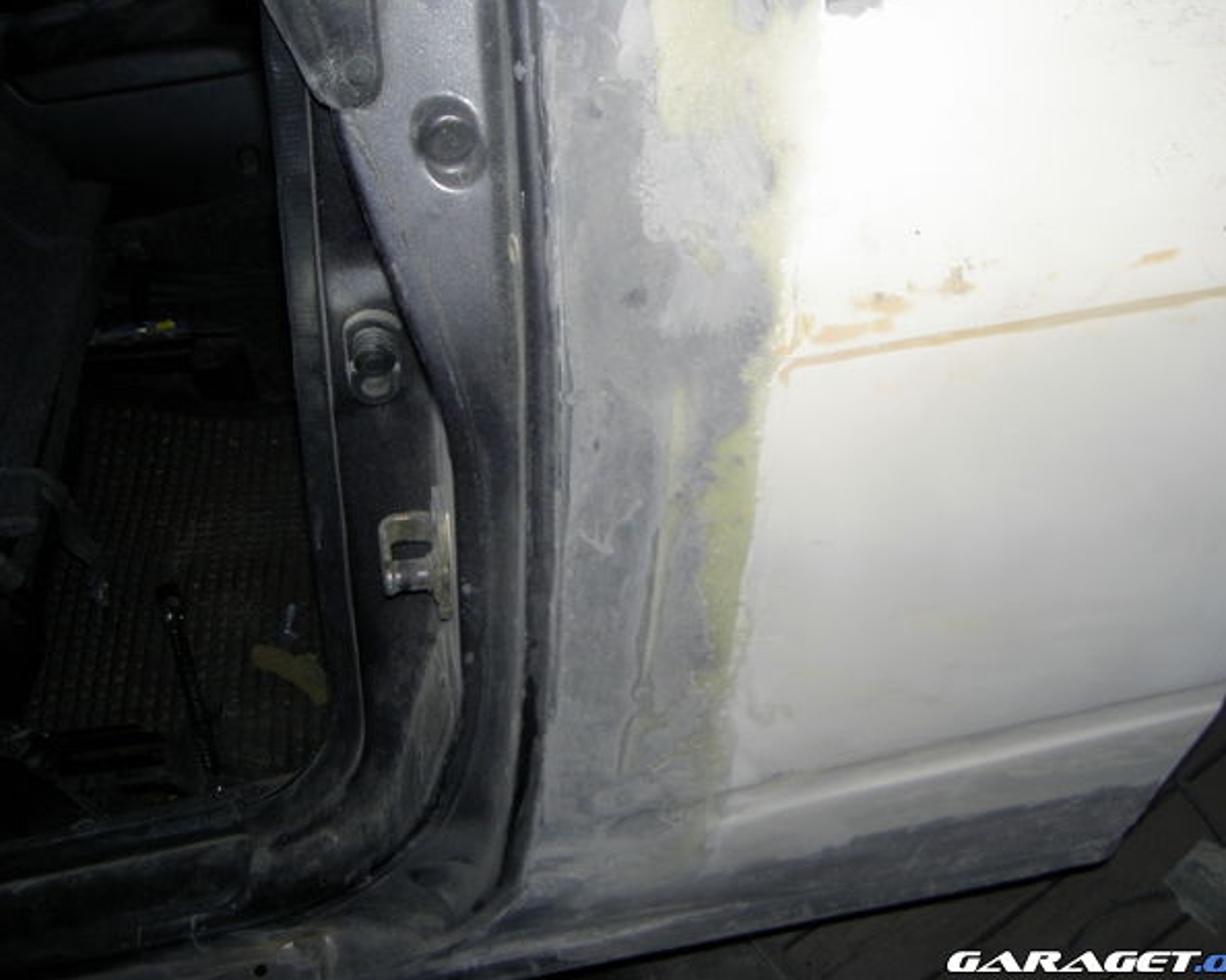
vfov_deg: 36.5
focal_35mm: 41
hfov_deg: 44.8
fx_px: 1487
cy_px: 487
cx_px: 640
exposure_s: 1/60
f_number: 2.8
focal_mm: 8
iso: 100
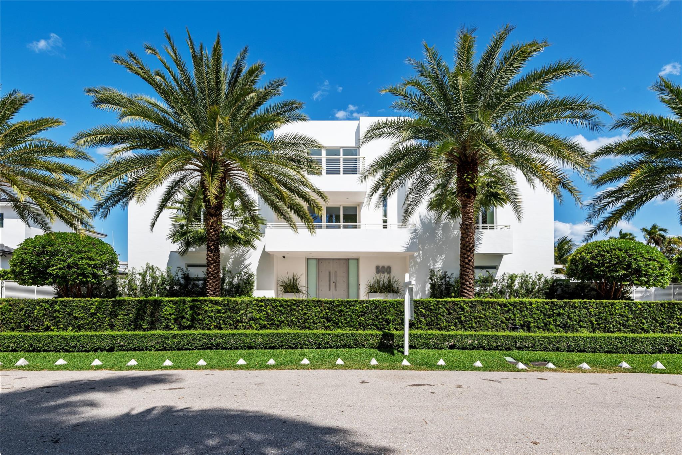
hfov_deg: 96.7
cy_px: 228
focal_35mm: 16
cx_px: 341
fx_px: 303
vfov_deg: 73.8
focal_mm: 16
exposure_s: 1/640
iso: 250
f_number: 8
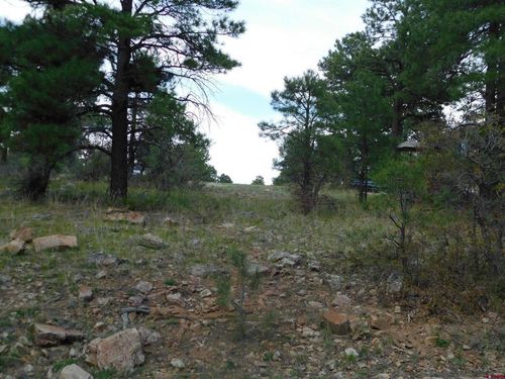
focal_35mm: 45
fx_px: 656
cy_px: 190
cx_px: 252
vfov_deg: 32.2
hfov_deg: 42.1
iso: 125
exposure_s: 1/400
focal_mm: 8
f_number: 3.7
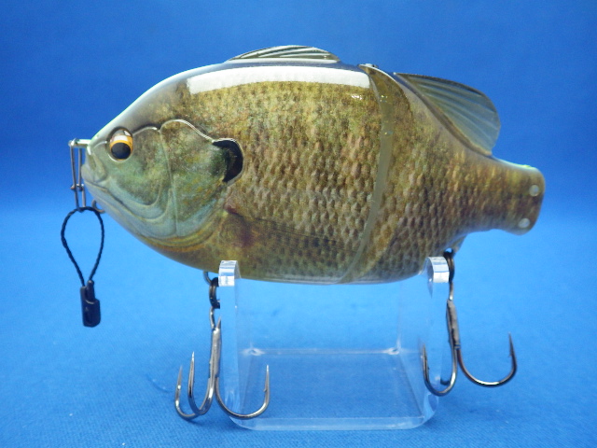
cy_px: 224
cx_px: 298
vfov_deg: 45.4
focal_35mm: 31
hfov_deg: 58.4
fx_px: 535
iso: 500
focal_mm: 5.5
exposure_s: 1/45
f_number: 2.3
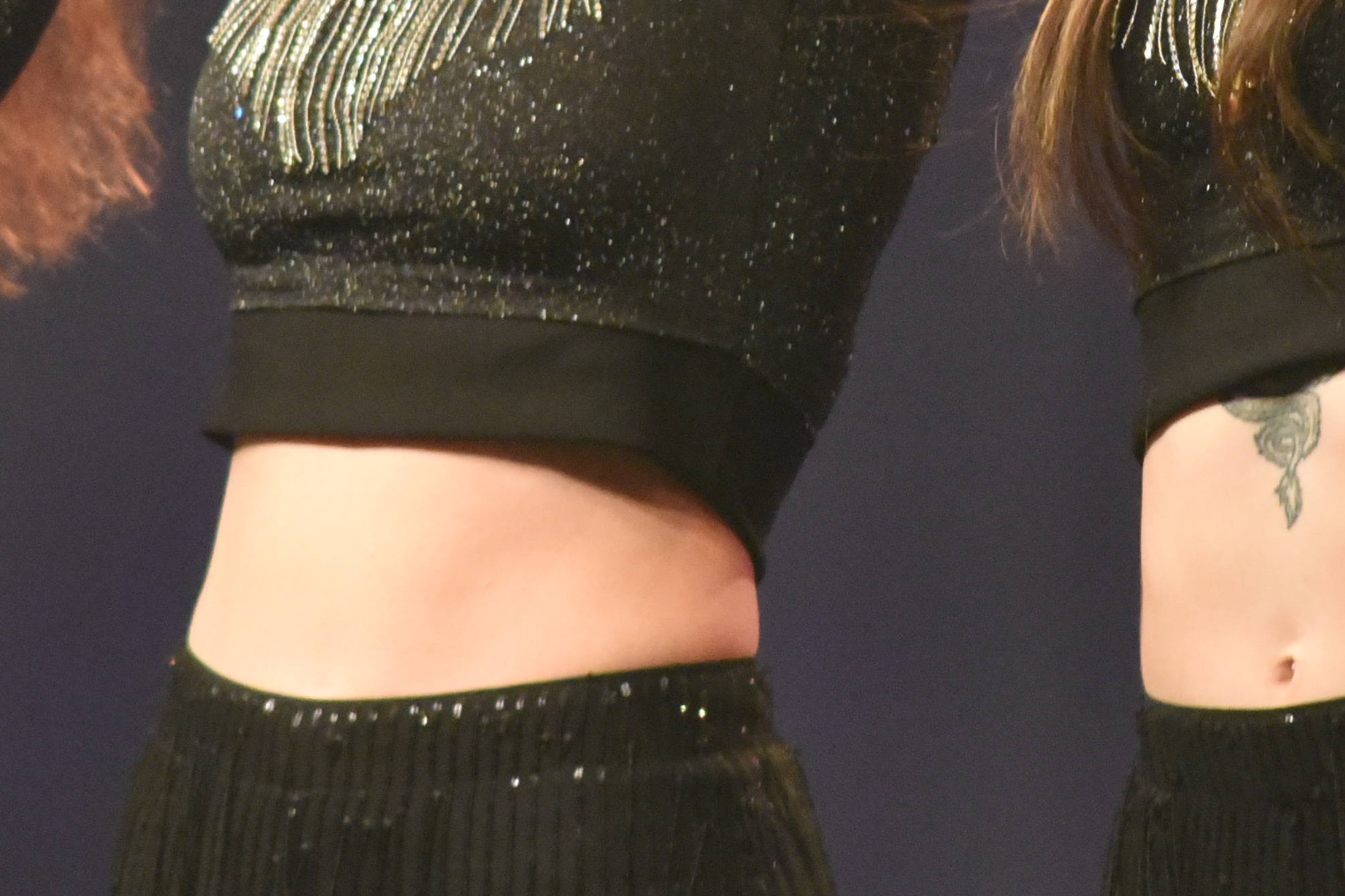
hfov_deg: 2.3
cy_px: 223
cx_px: 970
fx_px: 33881
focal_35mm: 907
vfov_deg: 1.5
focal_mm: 300
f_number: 6.3
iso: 10000
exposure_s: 1/320
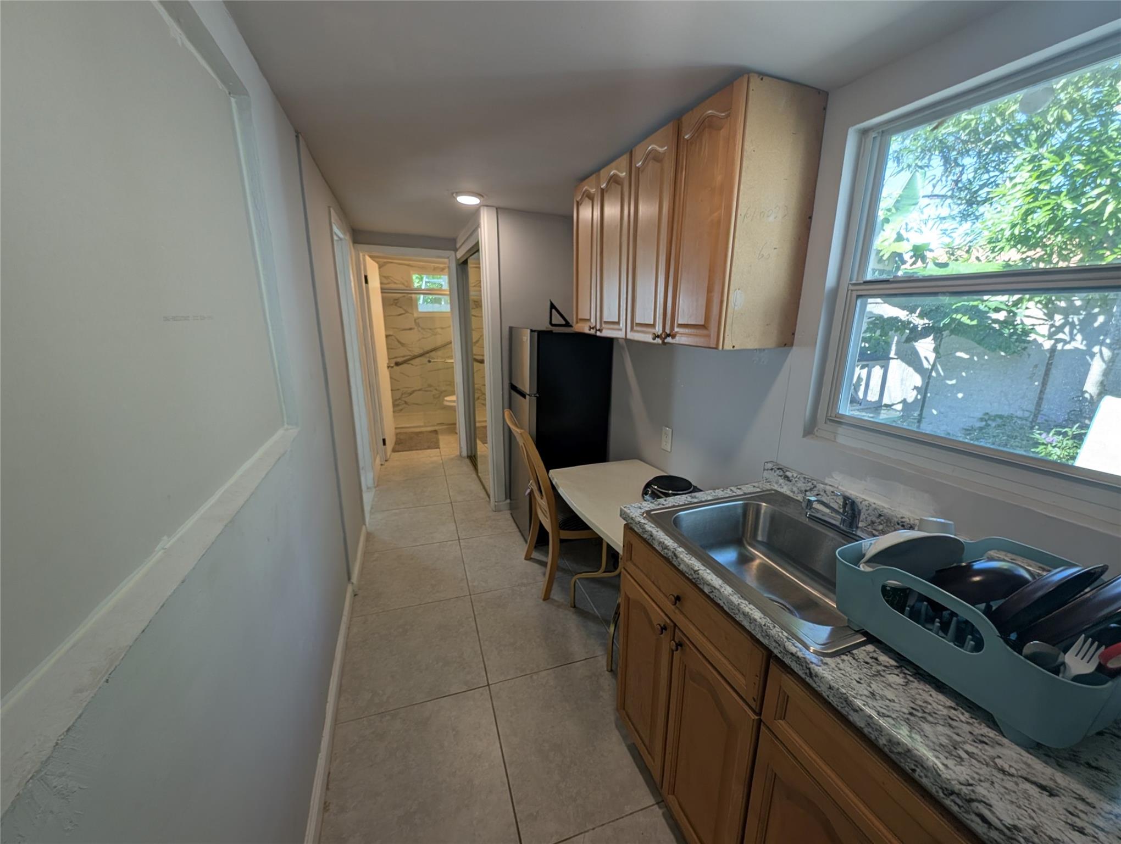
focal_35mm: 12
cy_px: 422
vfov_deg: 94.6
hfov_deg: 110.5
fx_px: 389
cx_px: 560
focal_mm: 2.23
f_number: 1.95
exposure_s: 1/120
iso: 52
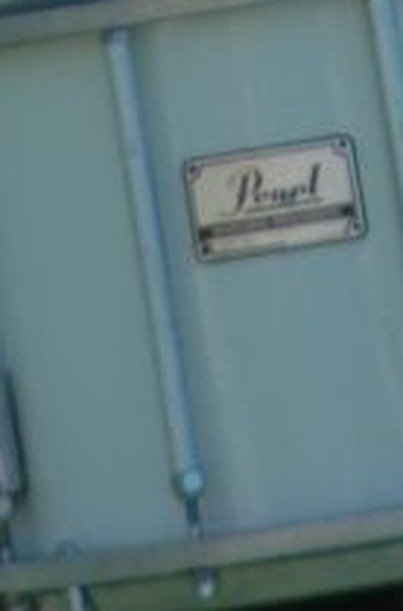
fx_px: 24898
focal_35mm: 1473
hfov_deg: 0.9
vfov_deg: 1.4
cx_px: 359
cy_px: -836
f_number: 6.3
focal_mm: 200
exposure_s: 1/640
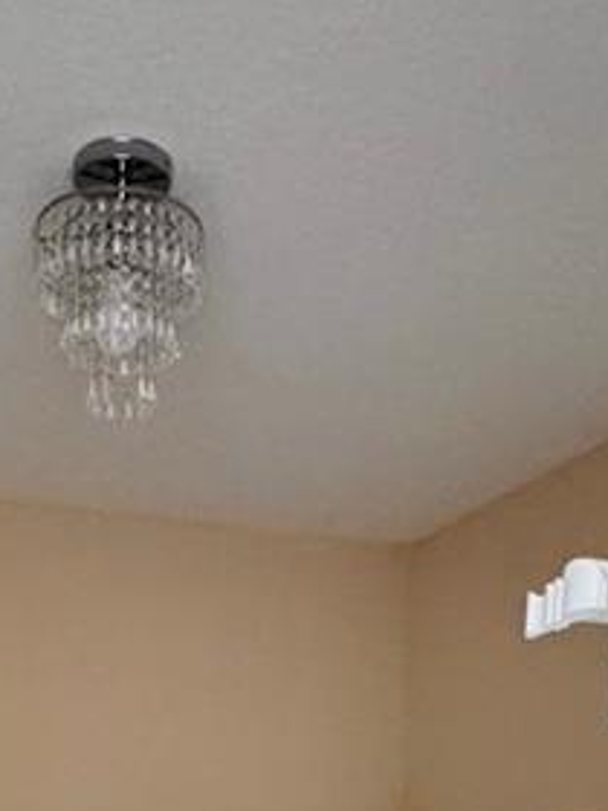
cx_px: 116
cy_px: 1199
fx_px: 1405
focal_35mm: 60
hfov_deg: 24.0
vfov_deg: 25.0
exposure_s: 1/60
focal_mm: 2.22
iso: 800
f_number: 2.2
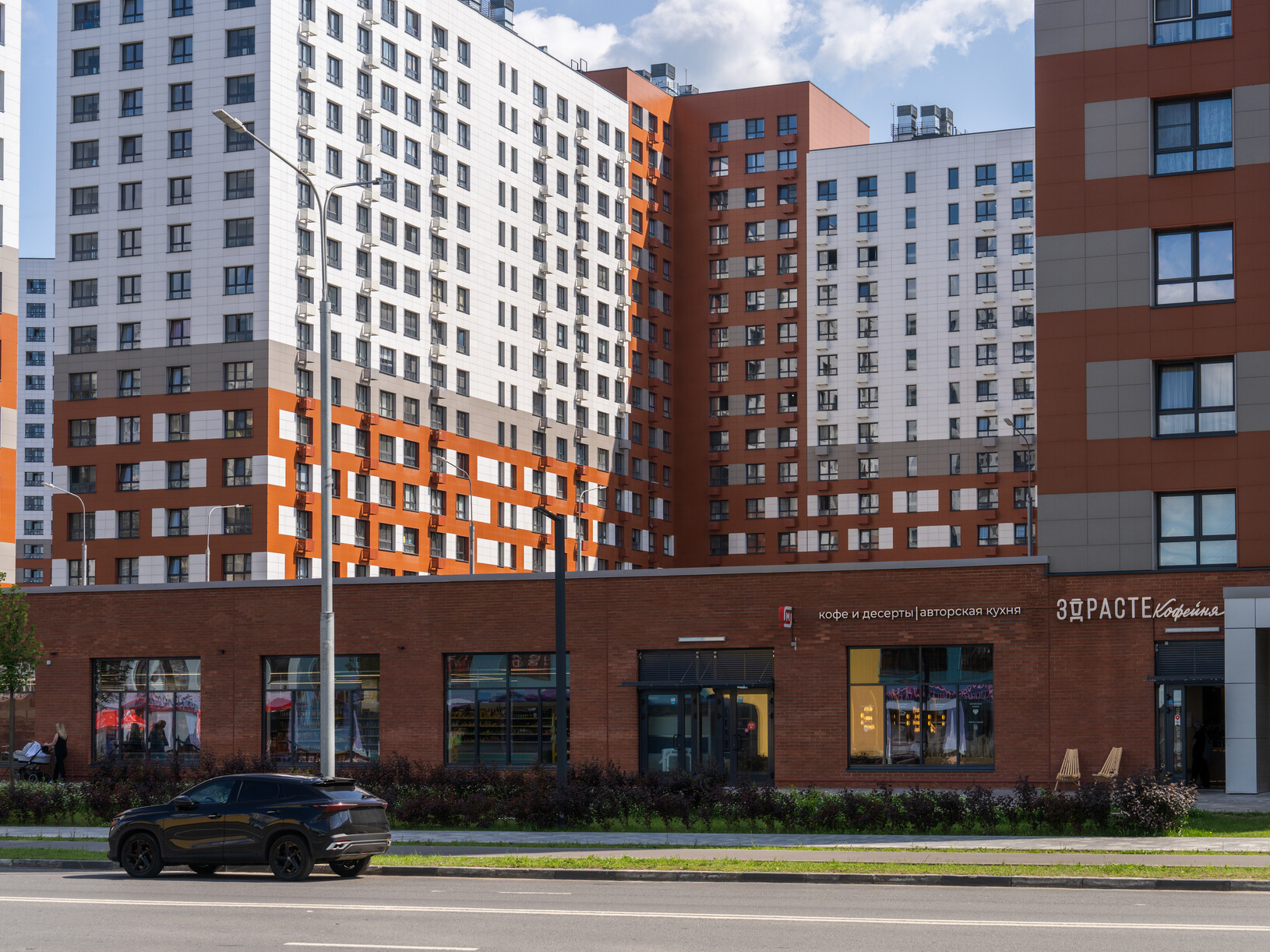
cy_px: 486
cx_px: 722
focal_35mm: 59
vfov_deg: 24.8
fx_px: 2164
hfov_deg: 32.7
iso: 100
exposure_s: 1/1250
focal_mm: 50
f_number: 5
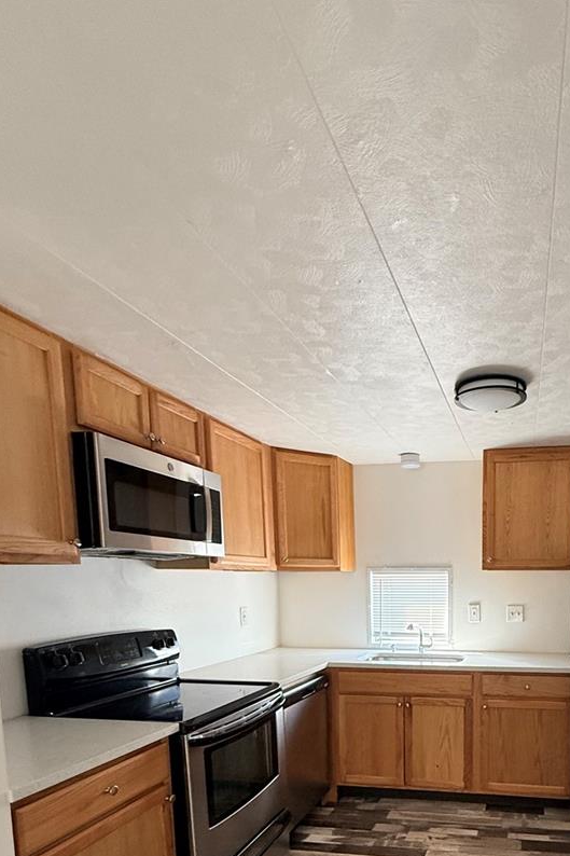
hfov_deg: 53.8
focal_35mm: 22
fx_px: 523
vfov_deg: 73.2
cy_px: 639
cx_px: 446
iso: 320
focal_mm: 2.22
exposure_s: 1/99
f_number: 2.2
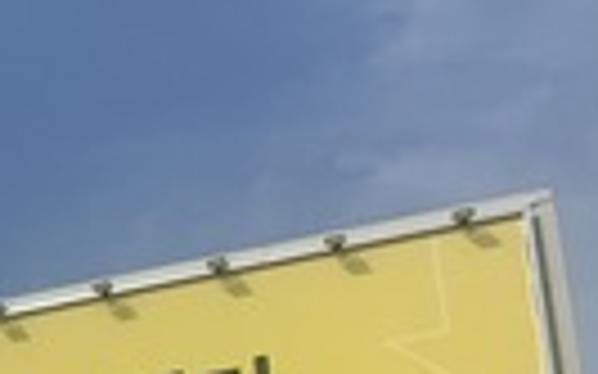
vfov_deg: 10.9
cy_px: 633
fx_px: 1857
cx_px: -508
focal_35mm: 114
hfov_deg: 15.5
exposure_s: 1/4274
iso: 25
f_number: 1.8
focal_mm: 4.25
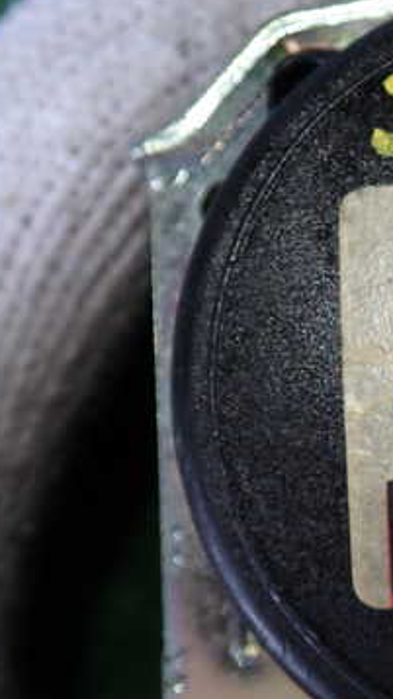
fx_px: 1222
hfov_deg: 16.8
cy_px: 366
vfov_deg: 31.9
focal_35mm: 66
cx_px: 559
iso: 100
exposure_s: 1/80
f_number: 2.5
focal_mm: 6.37
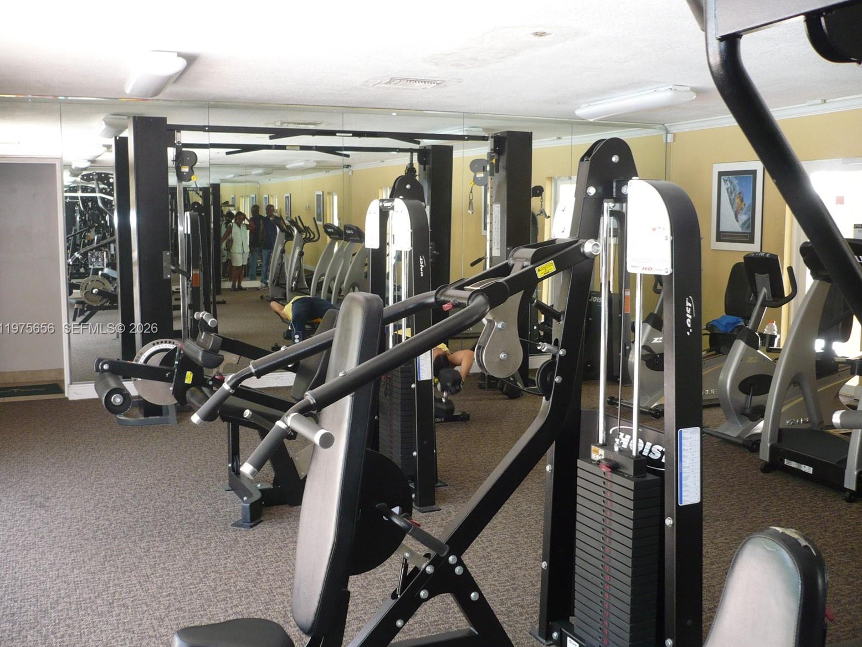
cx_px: 429
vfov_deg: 39.7
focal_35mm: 36
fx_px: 896
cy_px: 329
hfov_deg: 51.4
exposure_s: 1/30
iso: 125
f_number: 2.8
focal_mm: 5.8
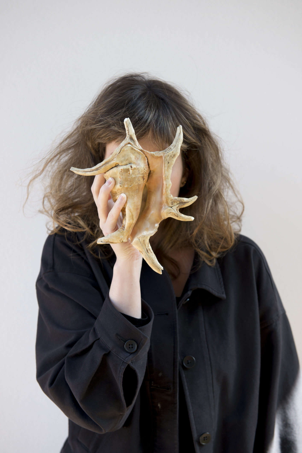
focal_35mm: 58
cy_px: 226
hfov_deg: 23.4
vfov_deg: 34.5
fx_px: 729
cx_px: 151
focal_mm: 58
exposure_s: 1/250
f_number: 4
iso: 500
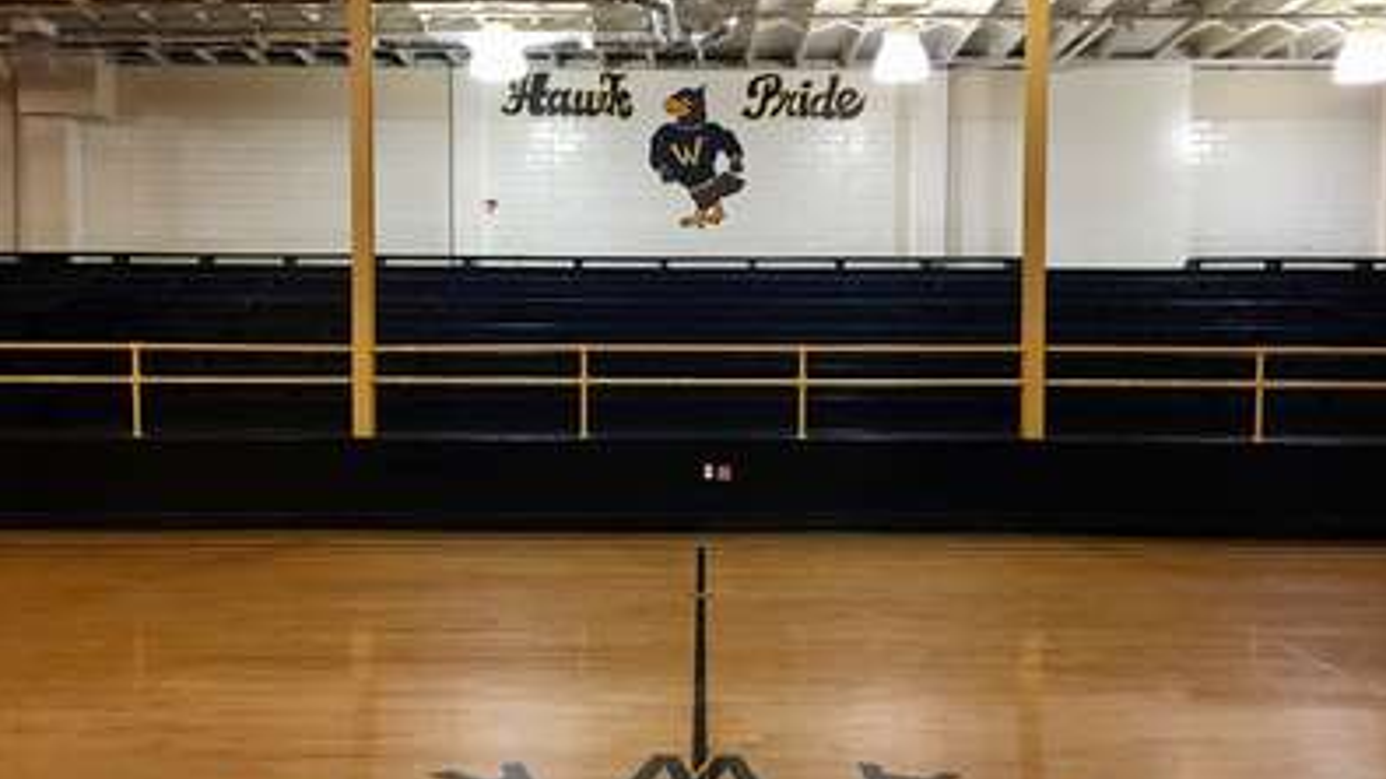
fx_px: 1176
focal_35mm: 32
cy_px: 390
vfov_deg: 36.7
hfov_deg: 61.0
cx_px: 695
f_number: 2.2
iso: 80
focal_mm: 4.15
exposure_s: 1/15
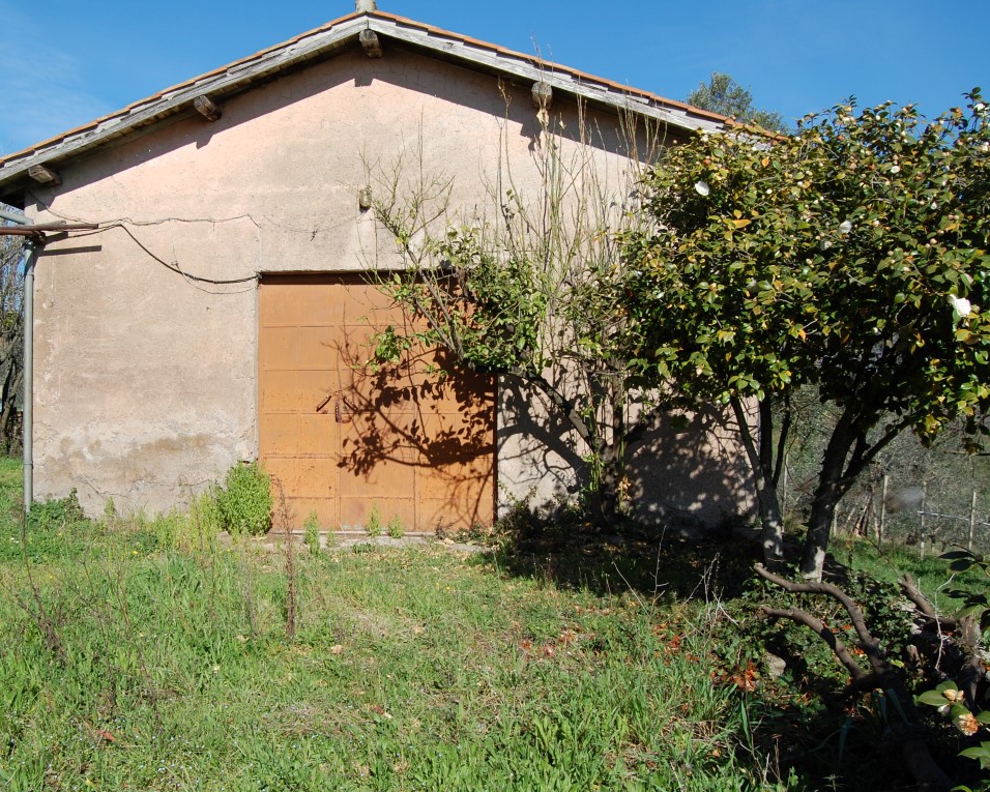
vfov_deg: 43.4
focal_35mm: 34
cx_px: 393
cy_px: 395
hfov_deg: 52.5
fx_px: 996
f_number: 9
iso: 200
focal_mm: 20
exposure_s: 1/320
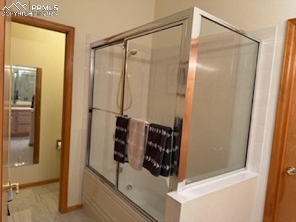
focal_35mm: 24
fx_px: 205
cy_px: 111
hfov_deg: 71.6
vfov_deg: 56.8
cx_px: 148
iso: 125
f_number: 1.78
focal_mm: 6.76
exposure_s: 1/60
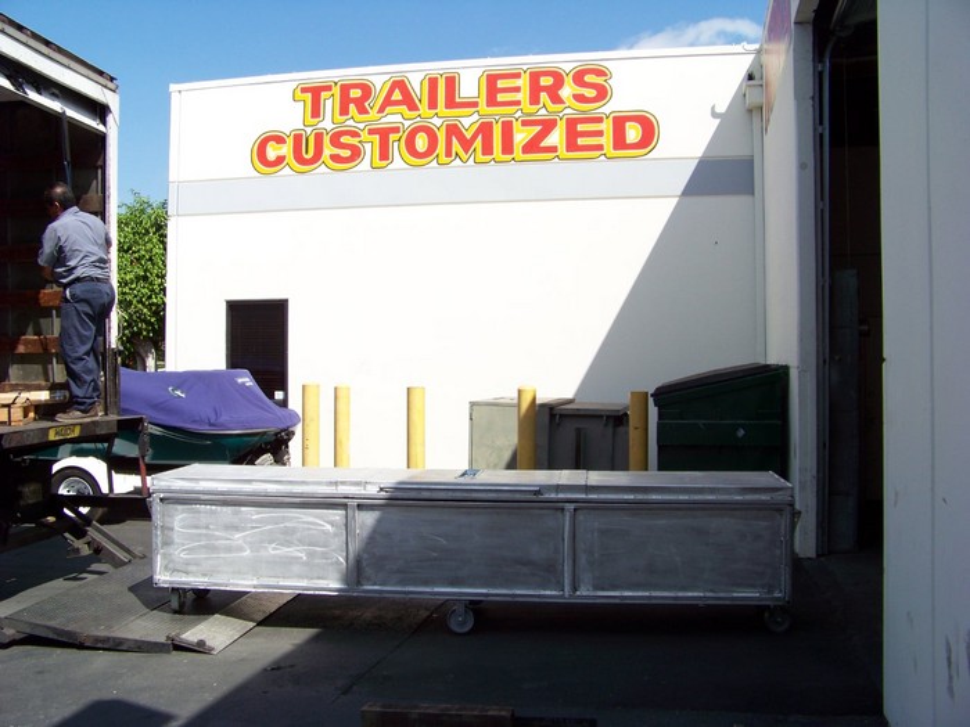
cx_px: 485
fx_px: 1009
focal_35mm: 36
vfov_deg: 39.7
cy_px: 364
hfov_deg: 51.4
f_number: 4
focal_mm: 5.85
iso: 72
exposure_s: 1/500
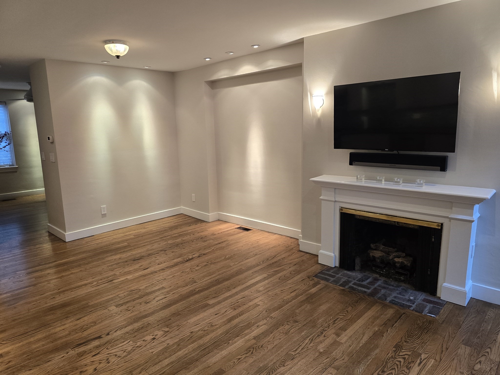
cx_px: 250
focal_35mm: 23
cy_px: 188
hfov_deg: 73.9
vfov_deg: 58.9
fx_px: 332
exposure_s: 1/120
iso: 200
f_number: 1.7
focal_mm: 6.3
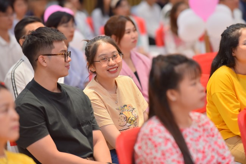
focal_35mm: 200
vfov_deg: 6.9
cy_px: 82
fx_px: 1366
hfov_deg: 10.3
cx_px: 123
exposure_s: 1/200
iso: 1250
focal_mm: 200
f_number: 4
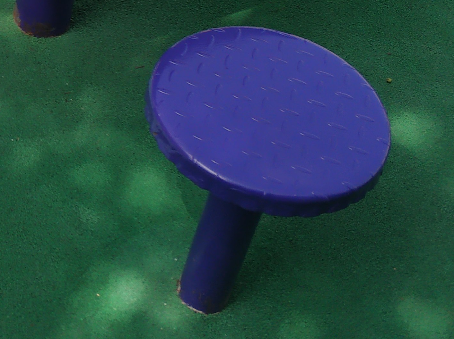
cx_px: -42
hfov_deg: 23.8
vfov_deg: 18.5
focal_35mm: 77
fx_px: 1009
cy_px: -15
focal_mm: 3.82
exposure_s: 1/931
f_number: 1.8
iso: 100
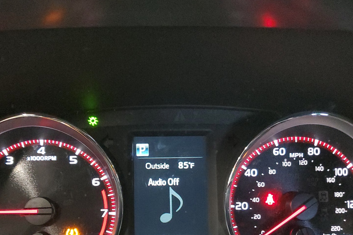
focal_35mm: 38
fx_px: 373
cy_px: 182
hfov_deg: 50.6
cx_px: 157
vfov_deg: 34.2
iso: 649
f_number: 1.5
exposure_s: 1/17
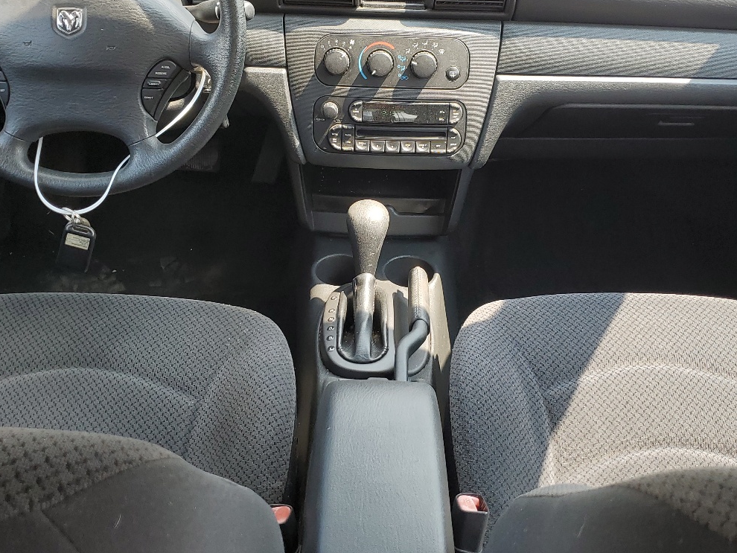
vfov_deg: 34.4
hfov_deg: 44.8
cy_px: 262
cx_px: 384
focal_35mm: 42
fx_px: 894
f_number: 1.5
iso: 50
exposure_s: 1/278
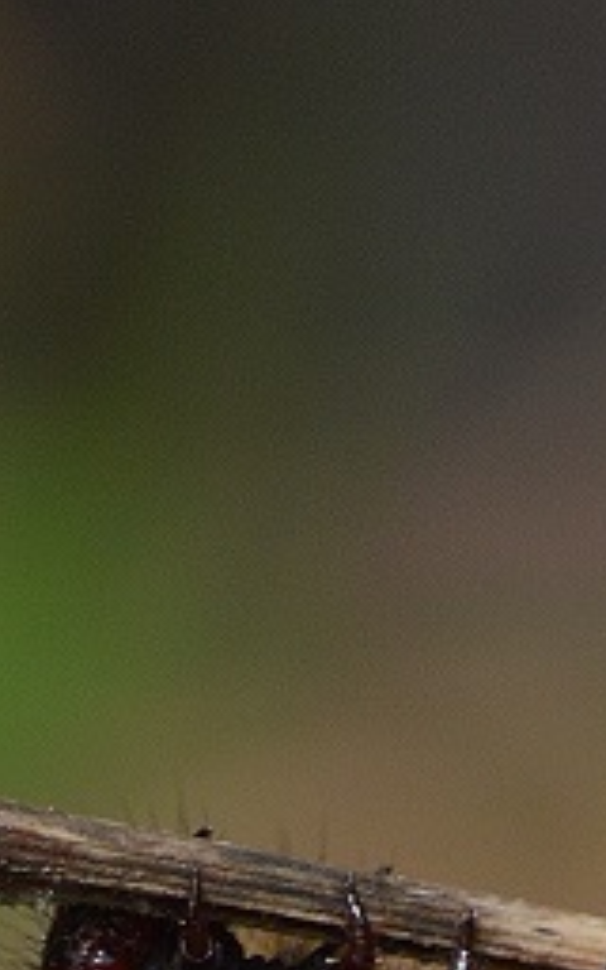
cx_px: 447
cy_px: 1381
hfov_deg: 0.6
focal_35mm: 2147
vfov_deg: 1.0
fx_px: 56734
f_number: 5.6
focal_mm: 300
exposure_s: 1/250
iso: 180
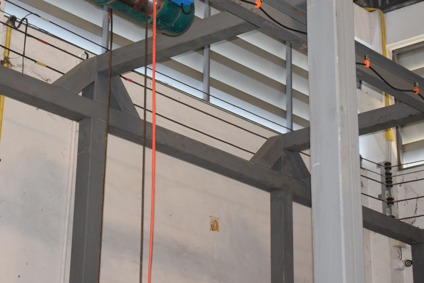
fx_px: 1272
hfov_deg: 18.9
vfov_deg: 12.6
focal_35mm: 108
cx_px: 266
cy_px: 34
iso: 1000
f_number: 4.2
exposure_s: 1/60
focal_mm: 38
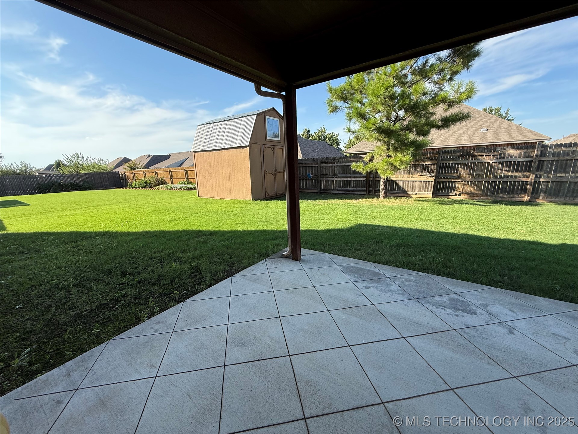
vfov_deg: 85.7
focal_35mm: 14
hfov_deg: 102.1
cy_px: 217
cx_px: 289
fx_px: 234
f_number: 2.2
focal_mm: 2.22
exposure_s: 1/888
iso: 64
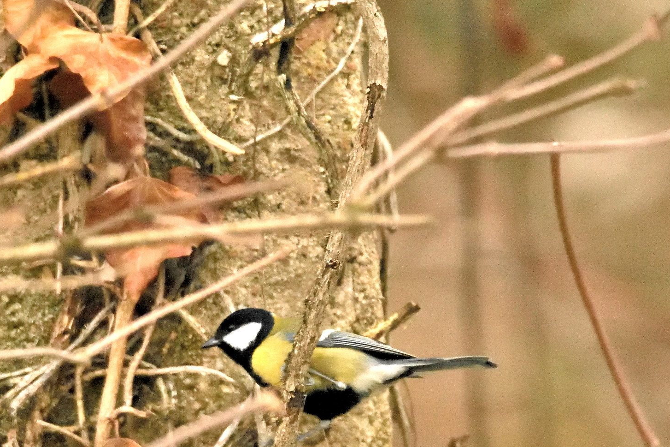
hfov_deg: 1.4
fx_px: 27651
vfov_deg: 0.9
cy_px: 310
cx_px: 270
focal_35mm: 1486
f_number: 7.1
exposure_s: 1/1600
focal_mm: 600
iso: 6400
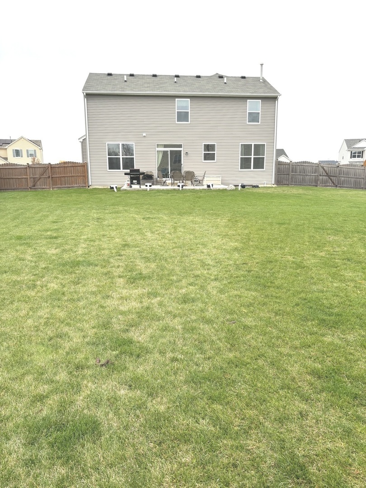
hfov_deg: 53.1
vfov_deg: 67.3
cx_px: 183
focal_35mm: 26
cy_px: 244
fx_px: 367
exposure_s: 1/391
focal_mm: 5.96
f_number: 1.6
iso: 50
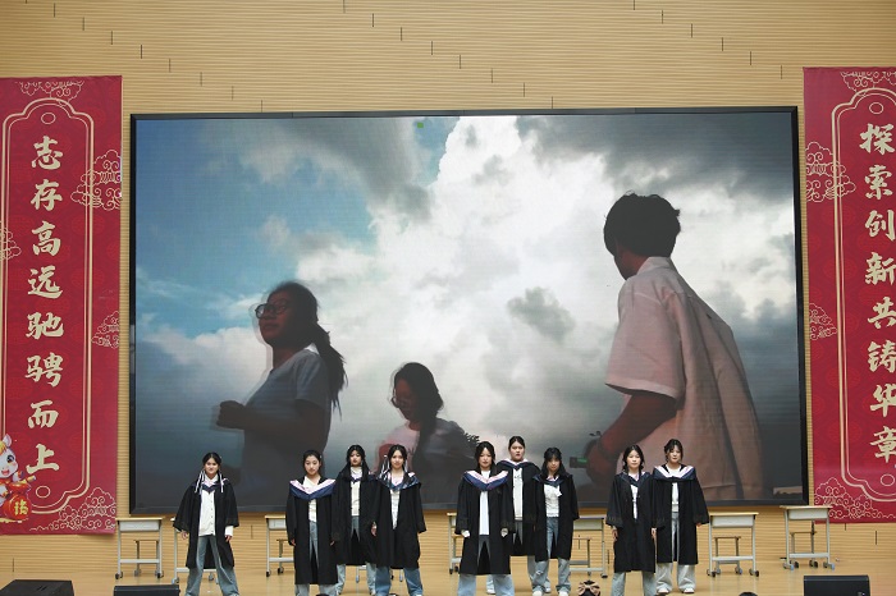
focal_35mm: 70
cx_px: 448
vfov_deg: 19.4
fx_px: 1741
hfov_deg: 28.9
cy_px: 298
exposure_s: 1/80
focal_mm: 70
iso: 320
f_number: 4
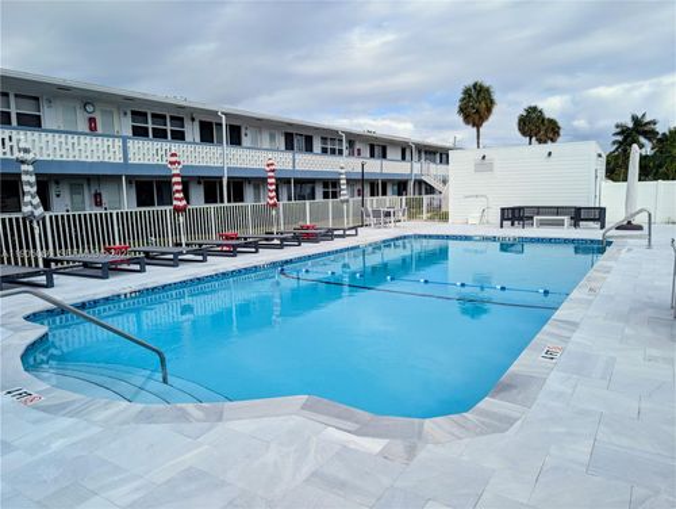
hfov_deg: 71.5
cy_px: 254
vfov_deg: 56.9
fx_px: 469
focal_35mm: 24
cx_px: 338
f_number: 1.68
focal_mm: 6.9
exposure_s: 1/898
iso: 23
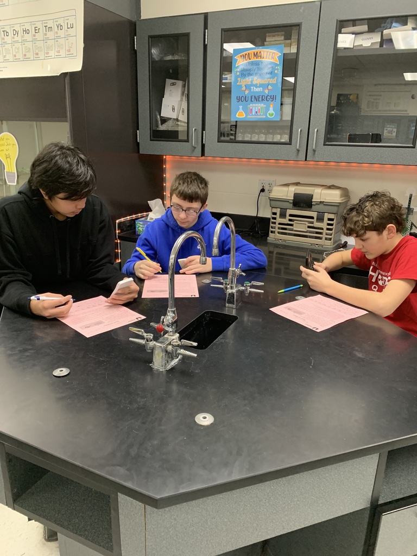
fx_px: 418
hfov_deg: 53.1
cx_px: 208
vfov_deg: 67.3
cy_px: 278
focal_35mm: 26
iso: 320
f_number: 1.8
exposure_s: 1/60
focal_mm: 4.25
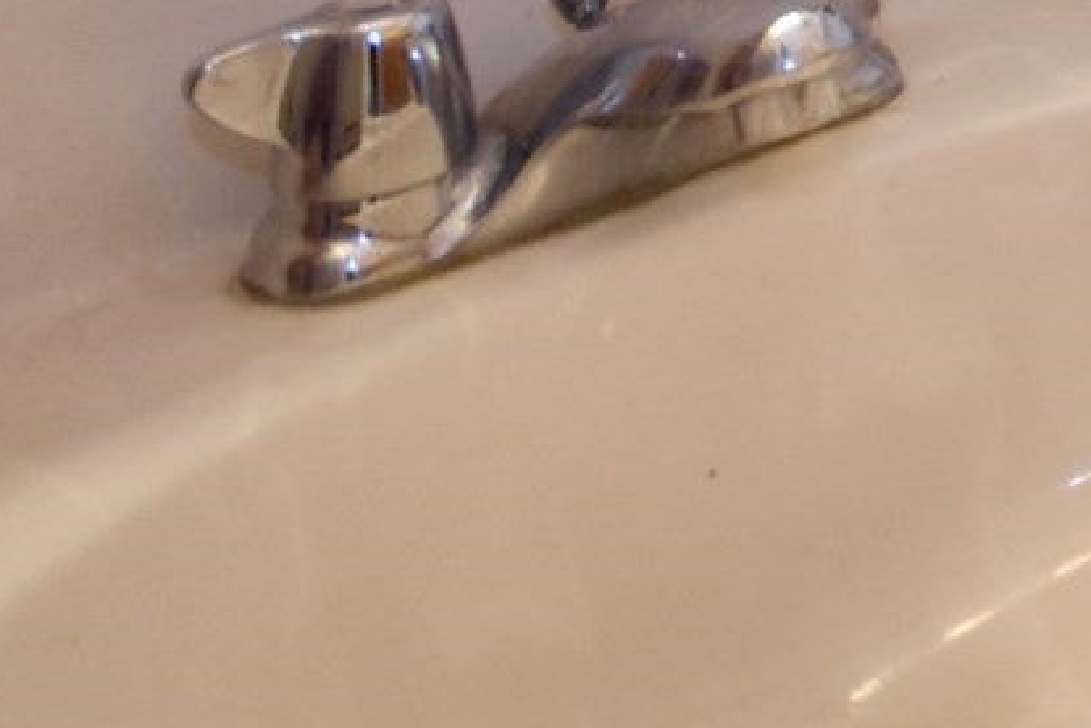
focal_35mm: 74
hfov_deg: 17.4
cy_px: -829
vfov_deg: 14.5
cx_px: 2298
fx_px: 2243
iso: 400
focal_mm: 10
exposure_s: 1/60
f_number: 4
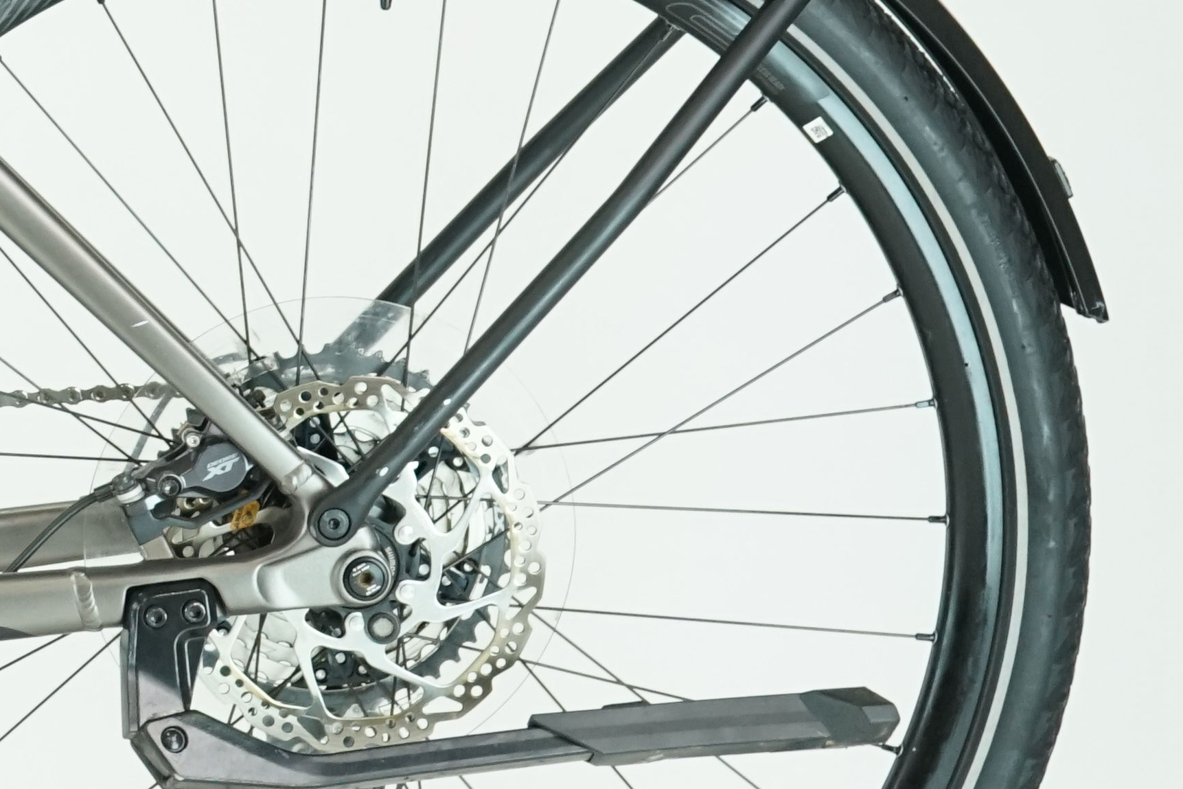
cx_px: -853
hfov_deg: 9.7
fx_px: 6638
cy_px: -99
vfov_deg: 6.8
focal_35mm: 202
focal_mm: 58
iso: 1600
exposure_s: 1/200
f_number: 5
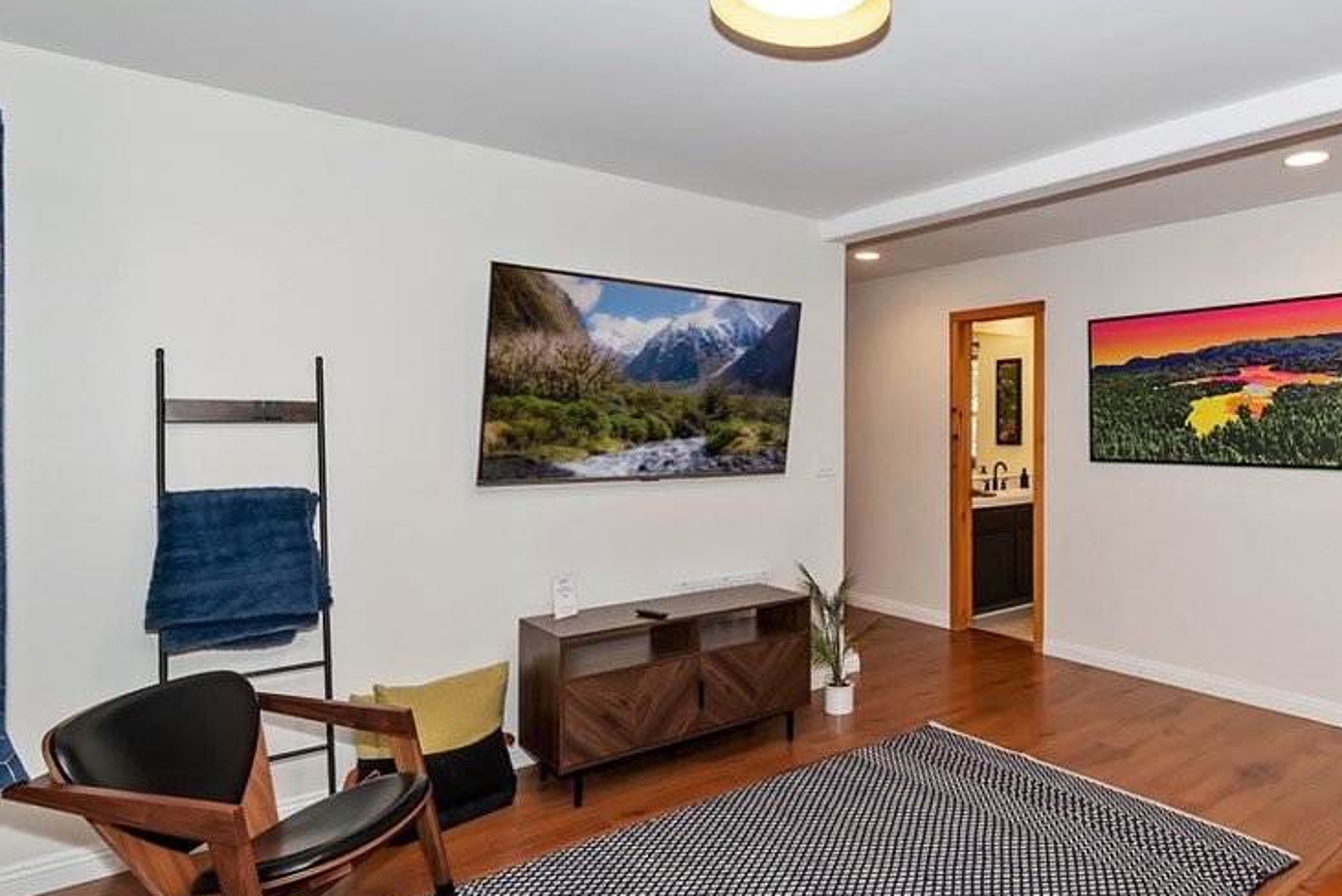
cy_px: 434
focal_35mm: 21
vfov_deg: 59.5
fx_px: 783
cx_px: 865
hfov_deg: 79.2
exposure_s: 1/30
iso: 400
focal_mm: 10
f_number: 8
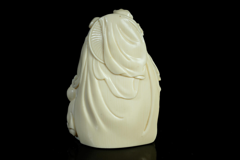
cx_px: 120
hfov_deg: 15.9
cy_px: 80
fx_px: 860
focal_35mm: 129
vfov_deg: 10.6
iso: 100
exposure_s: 1/160
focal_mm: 86
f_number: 20
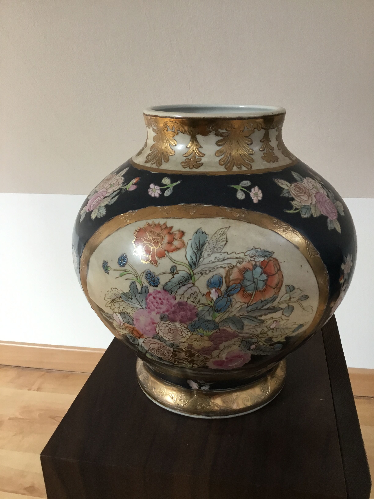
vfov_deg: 58.4
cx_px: 187
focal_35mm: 31
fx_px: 447
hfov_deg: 45.4
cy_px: 250
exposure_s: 1/33
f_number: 2.4
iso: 64
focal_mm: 3.3
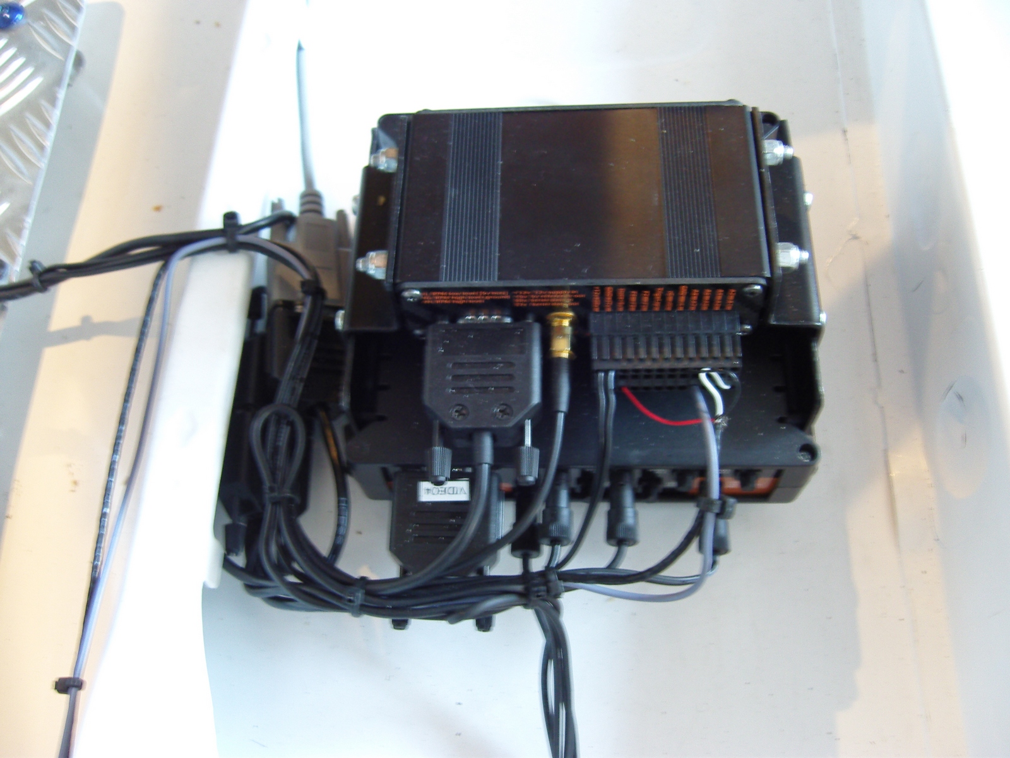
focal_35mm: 34
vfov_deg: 41.8
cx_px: 505
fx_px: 992
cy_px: 379
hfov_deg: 54.0
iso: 200
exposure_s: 1/5
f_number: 2.8
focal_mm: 7.3
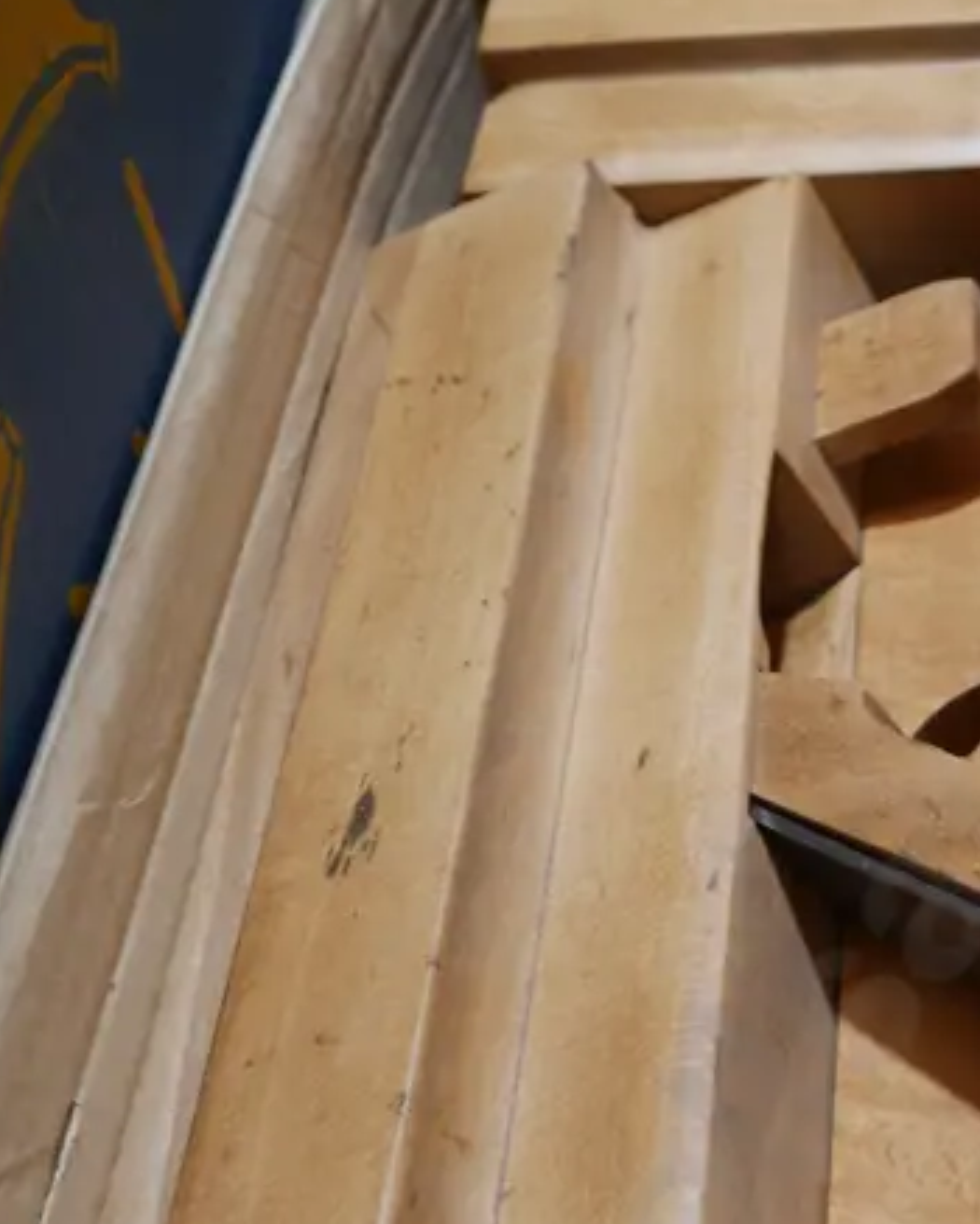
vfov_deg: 29.4
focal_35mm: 64
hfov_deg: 22.7
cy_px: 773
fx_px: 2319
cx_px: 1029
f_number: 3.5
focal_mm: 14
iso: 200
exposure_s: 1/60
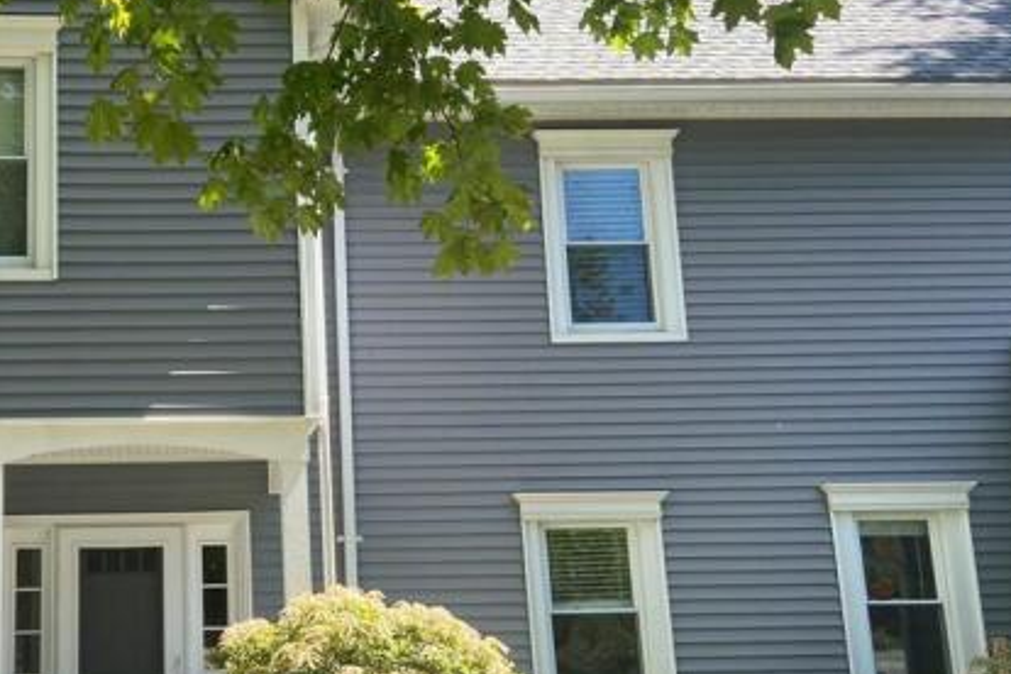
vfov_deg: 28.5
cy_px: 430
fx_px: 1320
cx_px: 208
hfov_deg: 40.3
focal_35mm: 47
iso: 32
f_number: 1.8
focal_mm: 4.25
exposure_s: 1/637
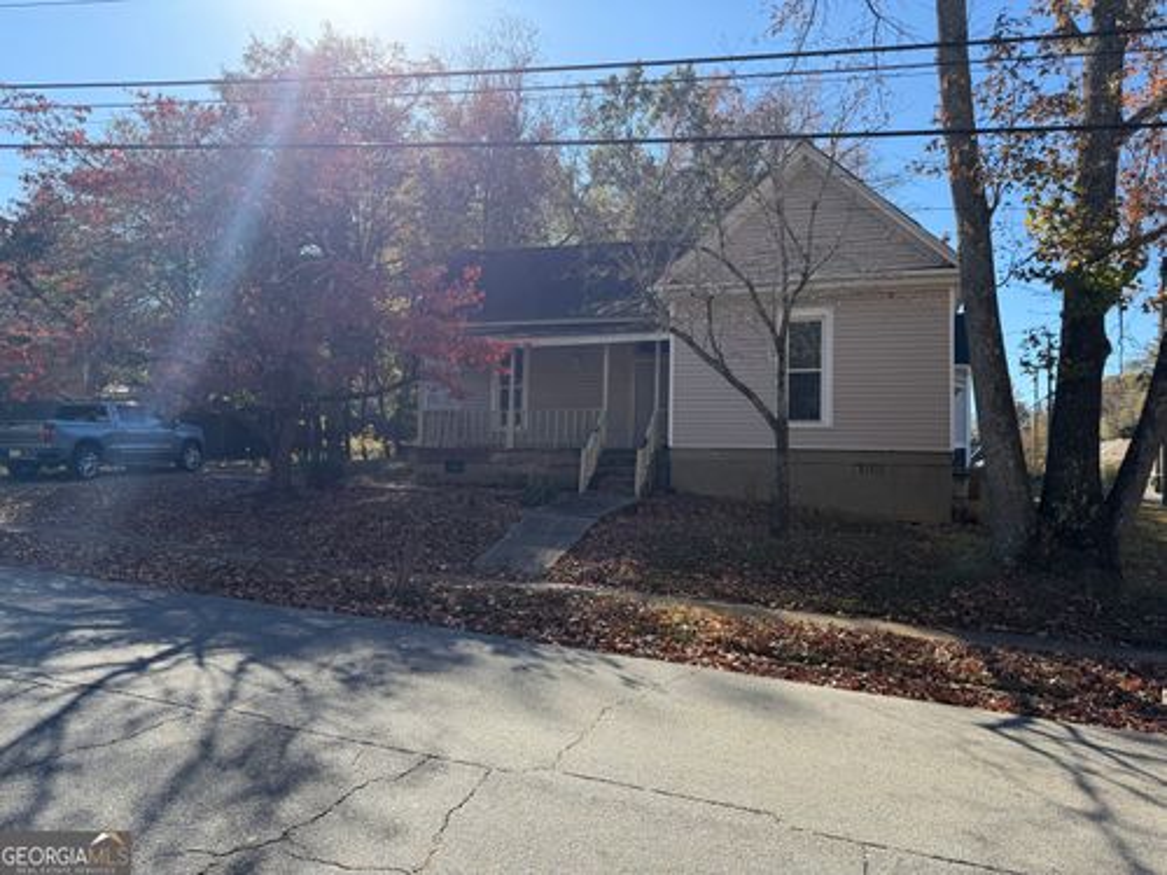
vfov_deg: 56.8
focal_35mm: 24
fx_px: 809
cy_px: 438
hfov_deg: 71.6
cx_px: 584
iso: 80
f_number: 1.78
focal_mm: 6.76
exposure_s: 1/2299
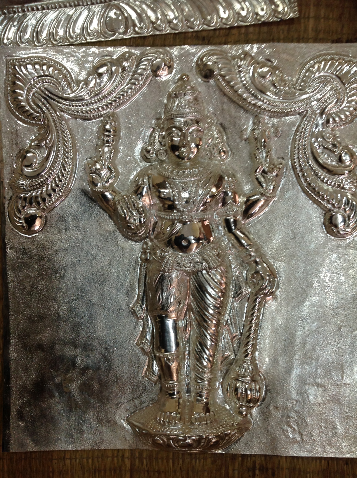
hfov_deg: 40.6
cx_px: 178
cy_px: 239
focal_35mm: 35
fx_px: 483
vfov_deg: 52.7
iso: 80
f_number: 2.4
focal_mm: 4.28
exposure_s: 1/15
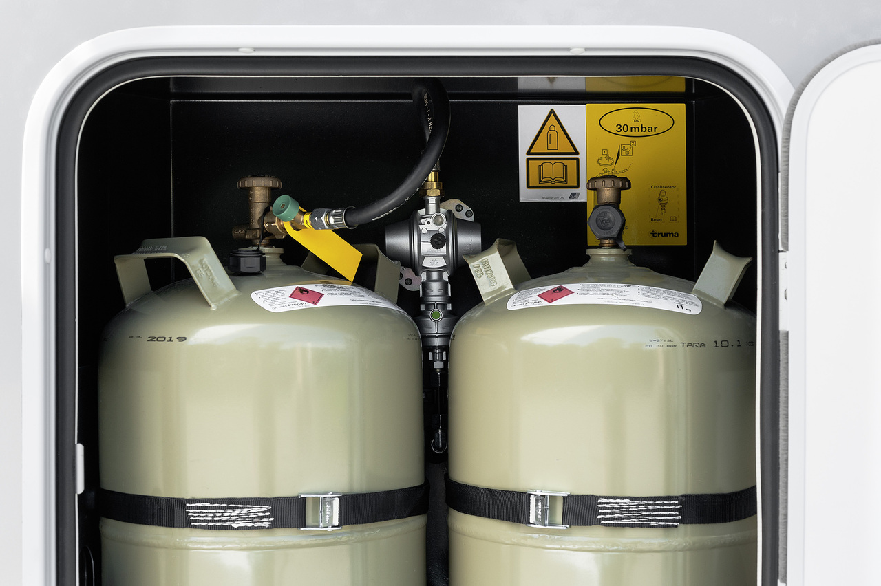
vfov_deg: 22.6
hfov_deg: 33.4
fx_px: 1468
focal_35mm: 60
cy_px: 293
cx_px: 440
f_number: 11
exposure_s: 1/125
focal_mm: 60
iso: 400
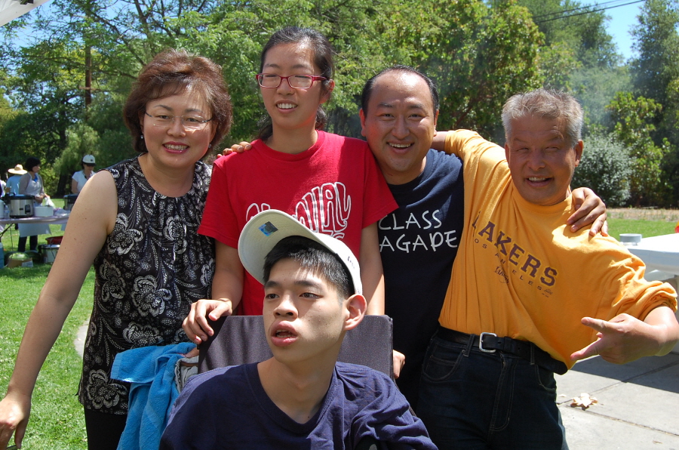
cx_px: 340
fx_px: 734
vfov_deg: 34.1
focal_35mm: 39
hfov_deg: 49.6
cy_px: 225
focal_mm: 26
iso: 280
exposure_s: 1/250
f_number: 10
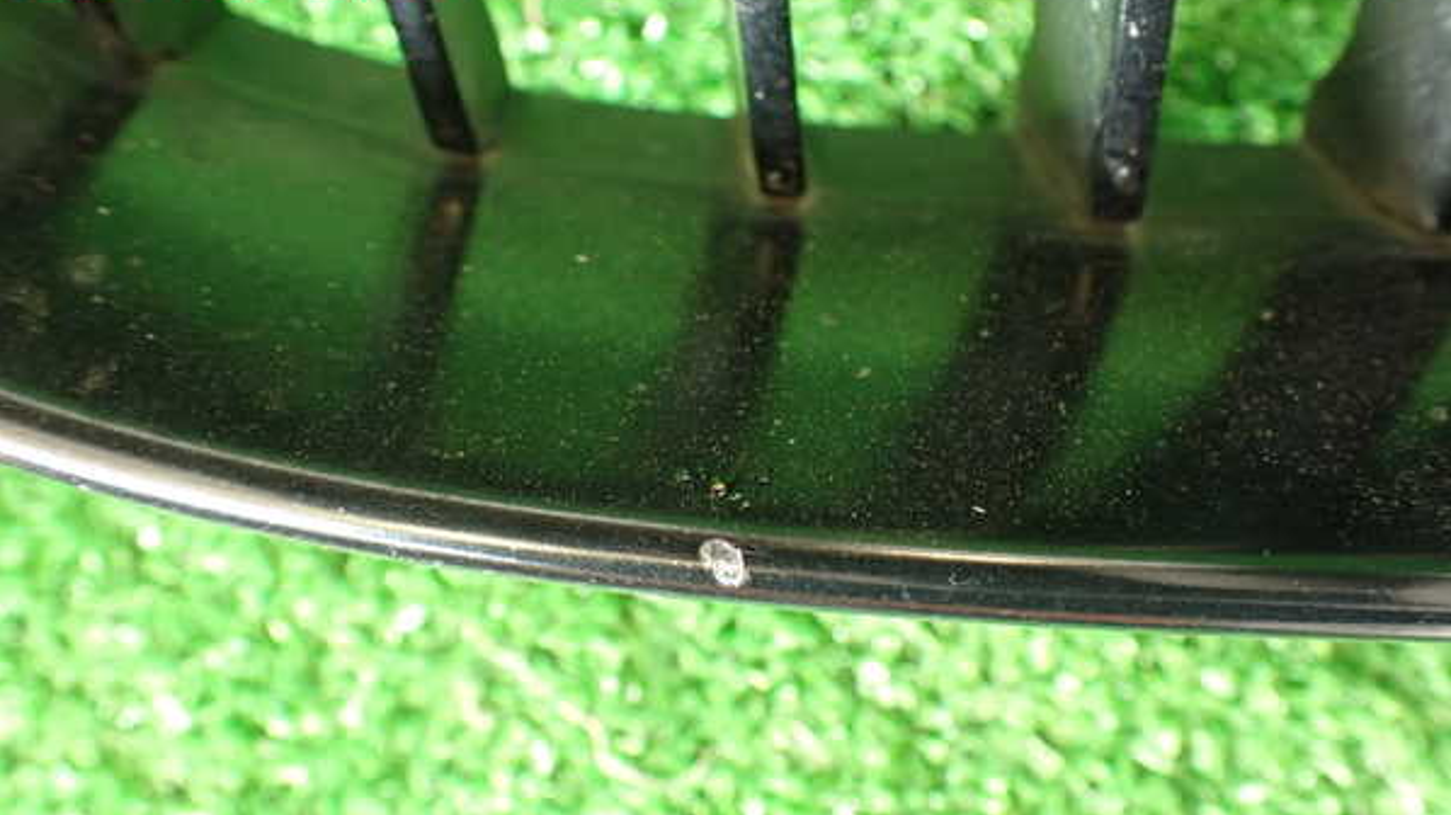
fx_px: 1346
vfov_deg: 33.6
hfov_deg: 56.6
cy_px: 490
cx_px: 726
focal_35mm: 35
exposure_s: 1/30
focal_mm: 5.79
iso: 250
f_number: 2.4
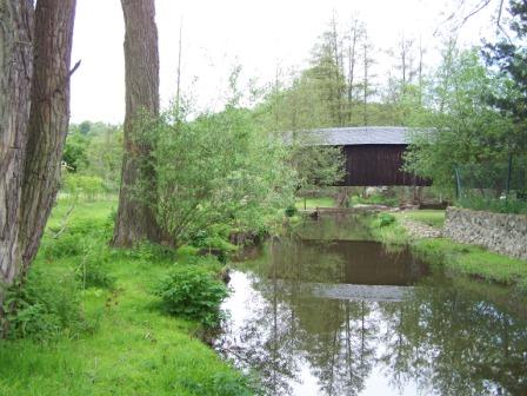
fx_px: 579
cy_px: 198
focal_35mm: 38
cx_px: 264
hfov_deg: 49.0
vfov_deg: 37.7
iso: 80
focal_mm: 6.3
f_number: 2.8
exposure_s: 1/125
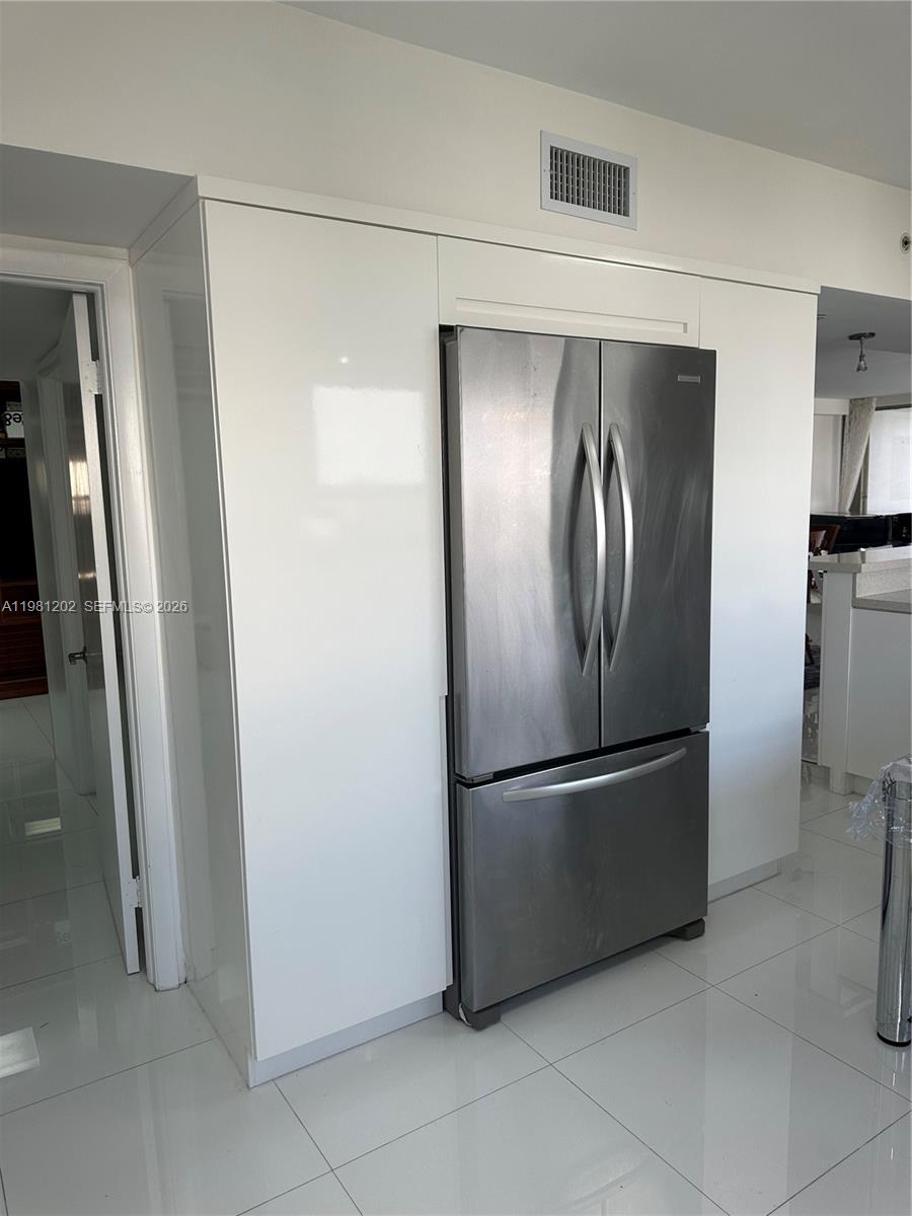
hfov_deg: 56.8
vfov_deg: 71.6
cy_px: 608
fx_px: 843
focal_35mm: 24
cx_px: 456
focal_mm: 6.86
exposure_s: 1/290
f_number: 1.78
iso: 80
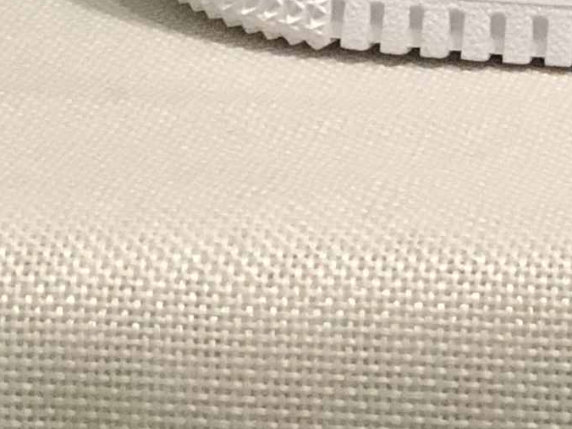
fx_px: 5618
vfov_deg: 4.3
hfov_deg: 5.7
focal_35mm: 340
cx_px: 1162
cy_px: -705
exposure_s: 1/30
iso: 64
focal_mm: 6.6
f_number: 2.8
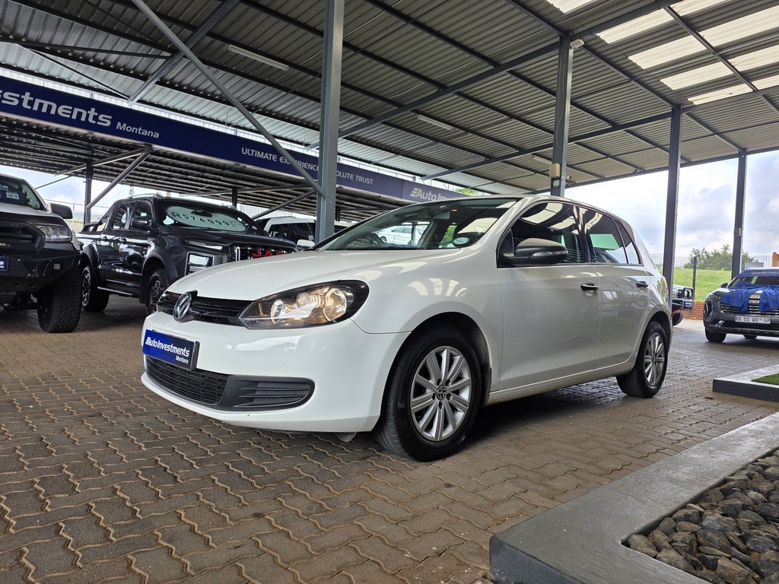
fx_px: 518
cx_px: 390
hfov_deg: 73.9
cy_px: 292
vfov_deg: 58.9
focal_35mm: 23
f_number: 1.7
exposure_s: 1/359
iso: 50
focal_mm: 6.25
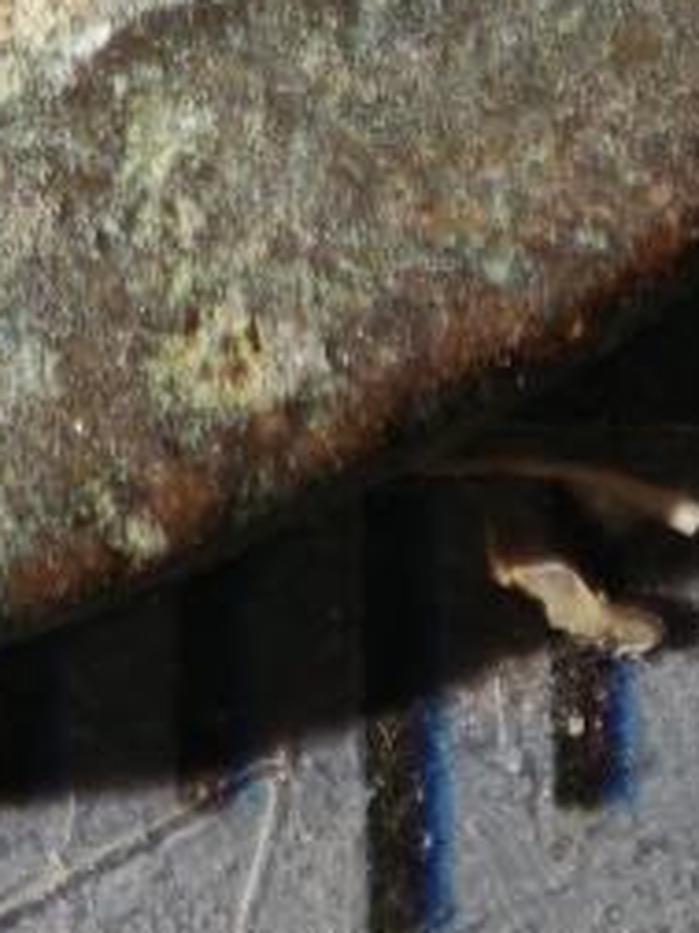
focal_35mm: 763
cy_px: -2107
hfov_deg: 1.9
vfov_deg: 2.6
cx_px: -747
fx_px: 20543
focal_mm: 9
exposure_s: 1/100
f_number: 2
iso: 125
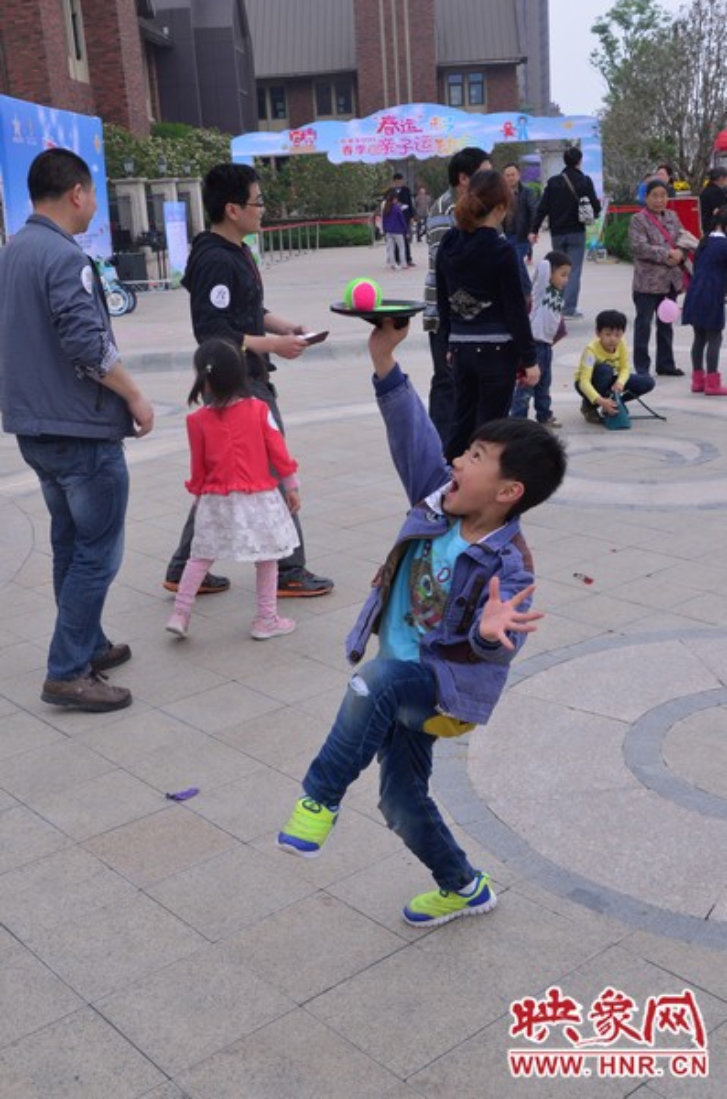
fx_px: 1187
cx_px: 364
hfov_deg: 34.0
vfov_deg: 49.7
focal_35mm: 39
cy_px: 550
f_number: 10
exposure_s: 1/400
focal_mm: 26
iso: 640
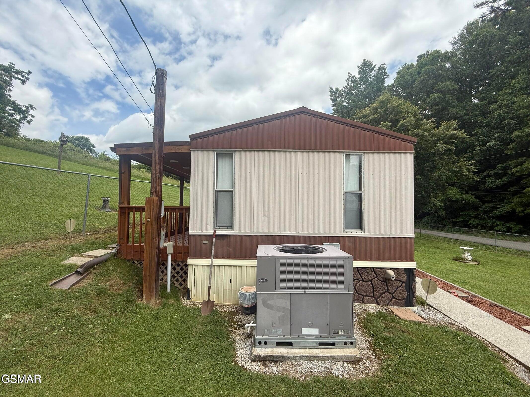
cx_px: 265
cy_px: 198
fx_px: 214
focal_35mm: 14
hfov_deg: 102.1
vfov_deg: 85.7
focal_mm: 2.22
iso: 64
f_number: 2.2
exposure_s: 1/1613
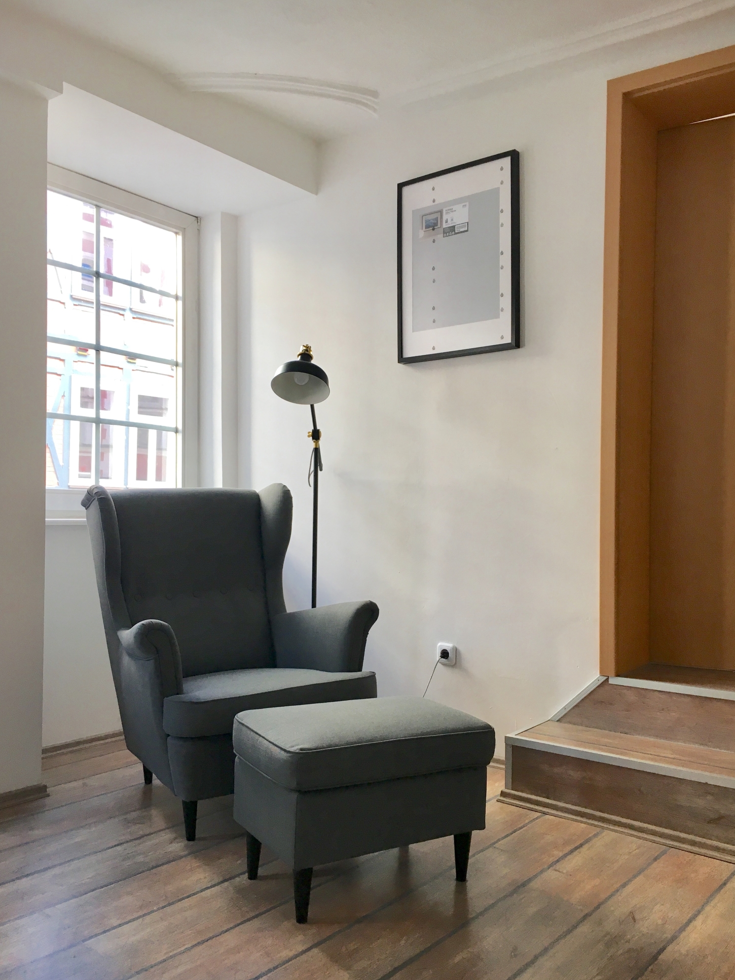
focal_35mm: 30
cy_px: 494
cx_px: 362
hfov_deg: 46.8
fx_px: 849
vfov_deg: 60.0
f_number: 2.2
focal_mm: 4.15
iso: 25
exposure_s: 1/33
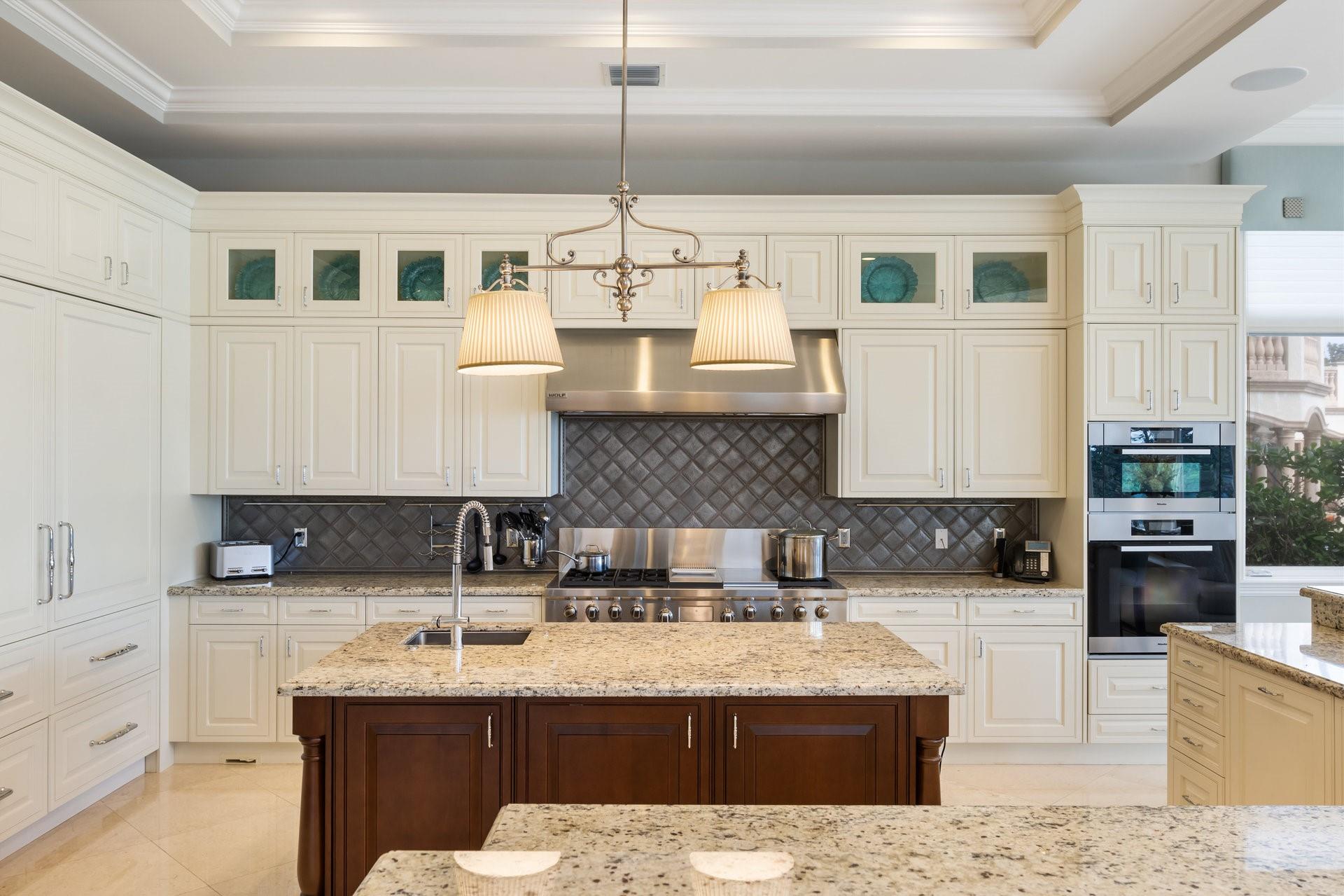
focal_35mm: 27
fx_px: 1008
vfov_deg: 47.9
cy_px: 448
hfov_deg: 67.4
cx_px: 672
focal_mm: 18
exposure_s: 1/15
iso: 250
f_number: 7.1
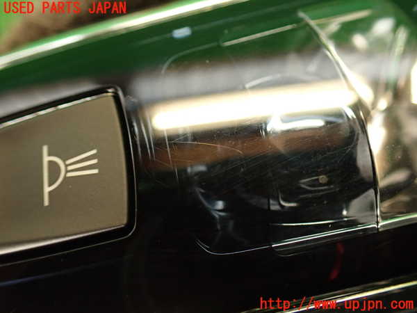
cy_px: 156
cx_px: 208
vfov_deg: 46.8
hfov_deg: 60.0
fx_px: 361
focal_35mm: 30
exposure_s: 1/30
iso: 250
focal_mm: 5.4
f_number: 2.3
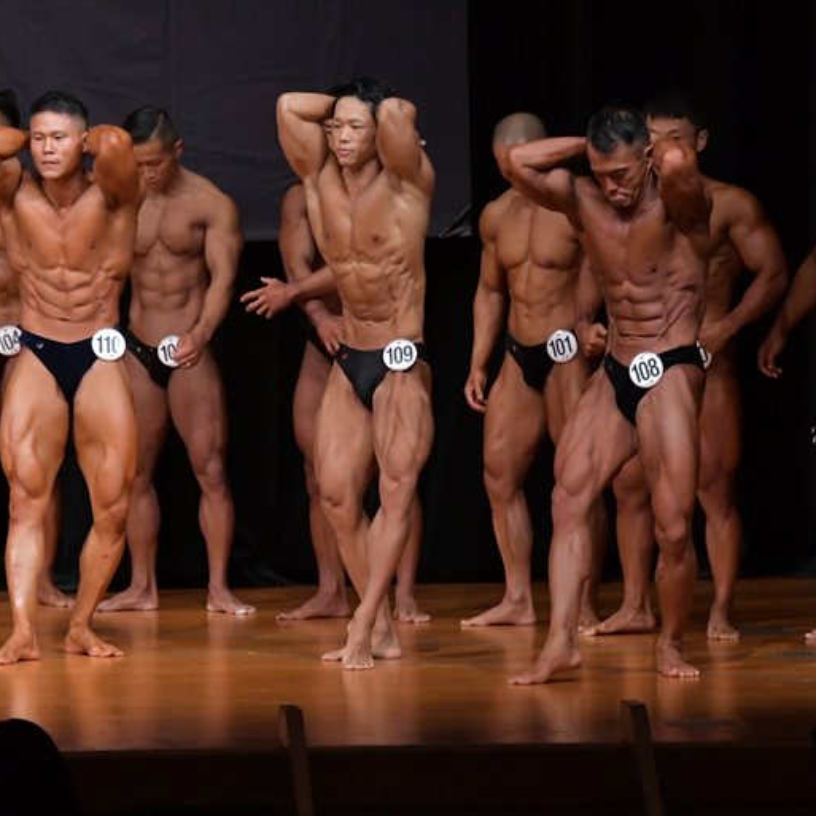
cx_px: 305
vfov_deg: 5.7
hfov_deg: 5.7
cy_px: 407
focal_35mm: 308
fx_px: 8214
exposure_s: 1/400
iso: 5000
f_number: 5.6
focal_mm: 160
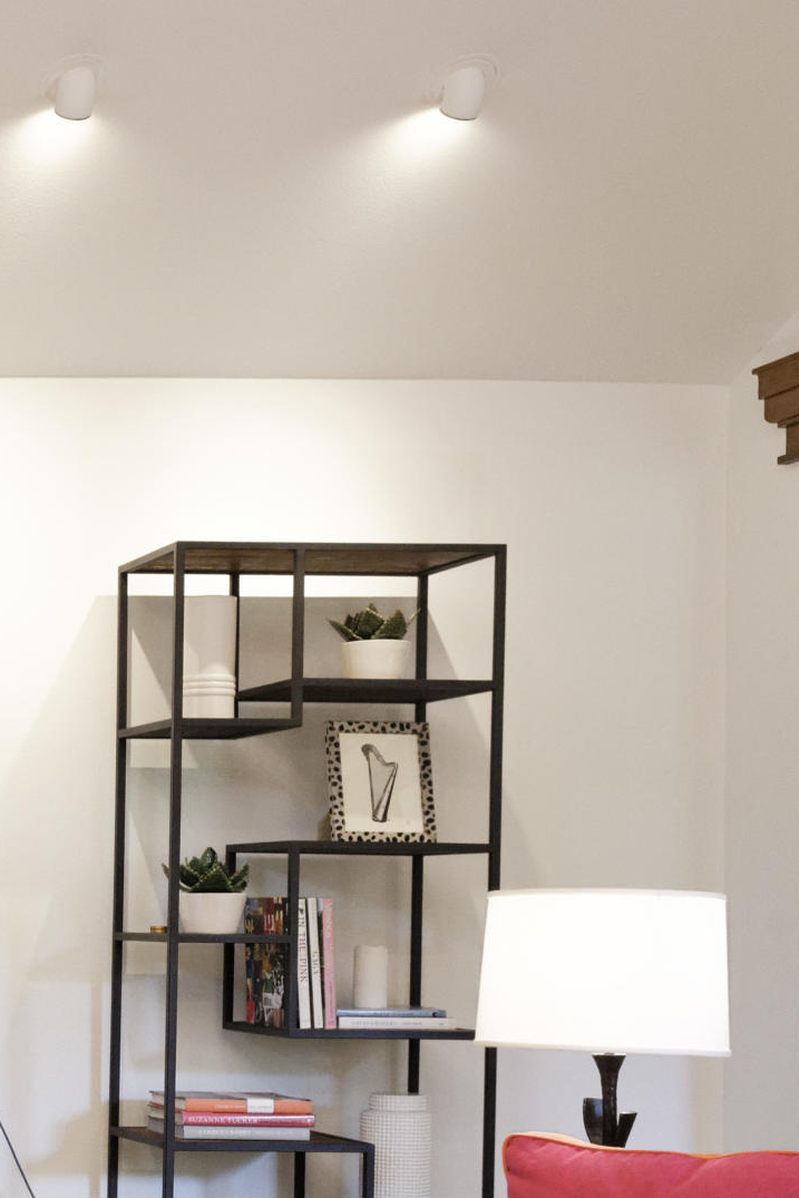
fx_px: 2230
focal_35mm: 67
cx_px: -680
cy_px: 964
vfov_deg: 29.4
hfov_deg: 16.6
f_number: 7.1
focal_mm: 24
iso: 2500
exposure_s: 1/25
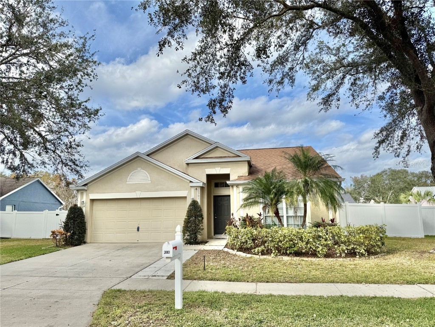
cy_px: 164
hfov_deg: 71.6
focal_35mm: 24
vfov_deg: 56.8
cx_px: 218
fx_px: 302
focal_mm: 6.76
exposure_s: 1/5348
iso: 80
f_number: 1.78
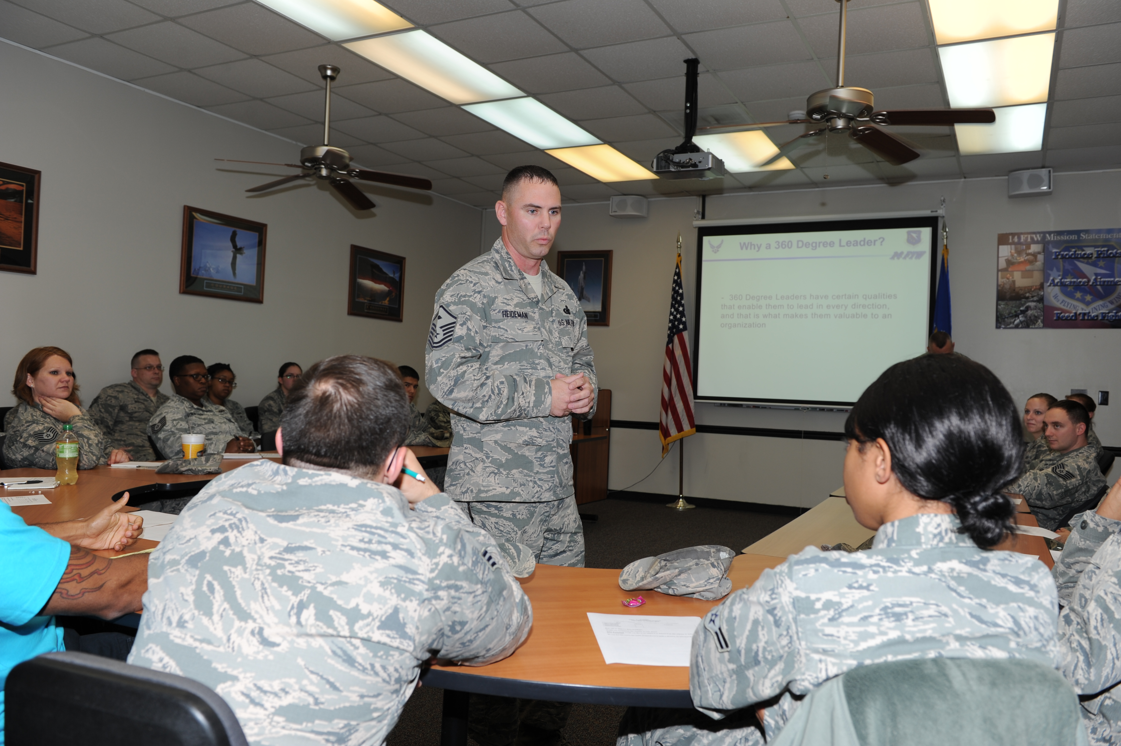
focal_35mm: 29
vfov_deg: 44.9
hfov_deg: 63.7
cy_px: 373
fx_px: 902
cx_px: 560
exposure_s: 1/60
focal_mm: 29
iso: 200
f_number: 5
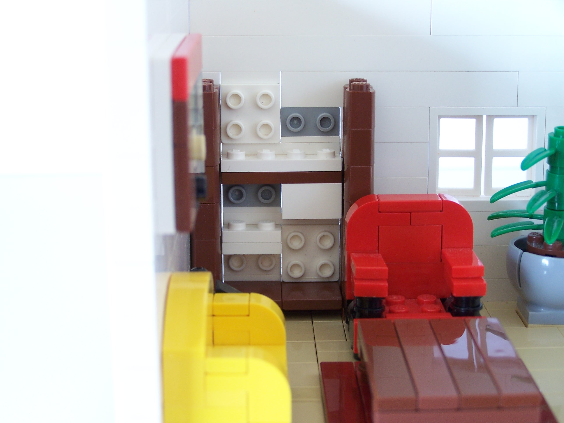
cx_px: 282
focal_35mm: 75
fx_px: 1222
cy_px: 212
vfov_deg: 19.6
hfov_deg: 26.0
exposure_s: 1/15
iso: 100
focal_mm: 12.4
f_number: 3.2
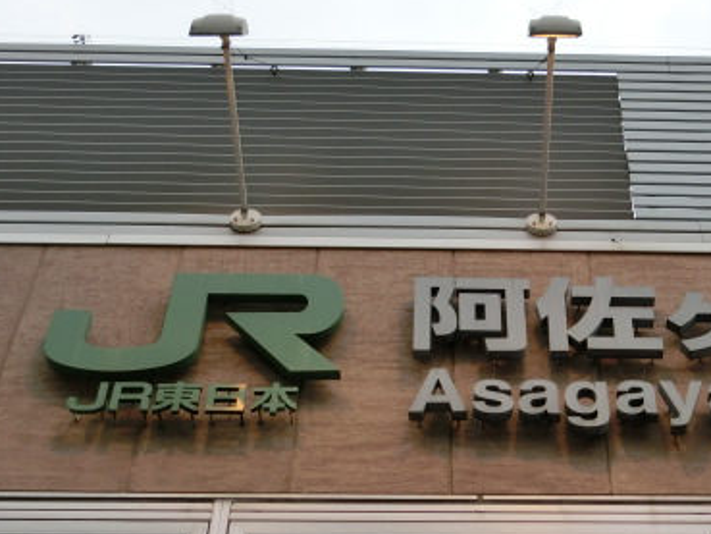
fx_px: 1603
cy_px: 312
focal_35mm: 78
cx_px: 547
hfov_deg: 24.7
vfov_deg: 18.9
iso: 100
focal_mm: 8
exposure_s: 1/125
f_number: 4.4
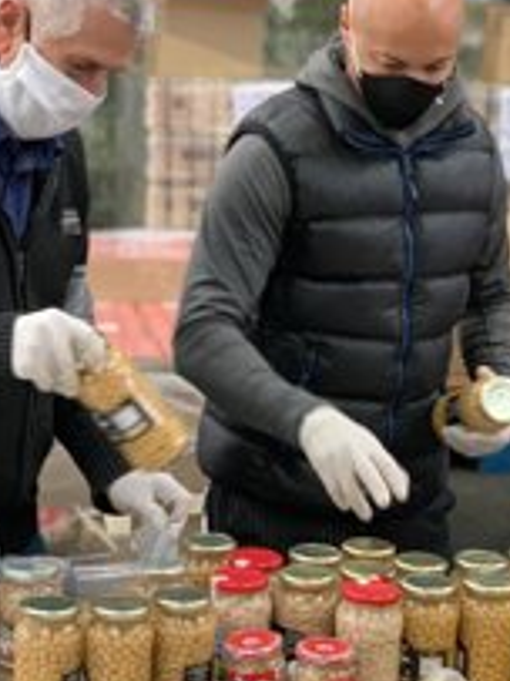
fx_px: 1750
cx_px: 168
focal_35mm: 89
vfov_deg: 22.0
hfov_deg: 16.5
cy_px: 337
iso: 320
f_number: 2.4
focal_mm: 6
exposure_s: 1/60
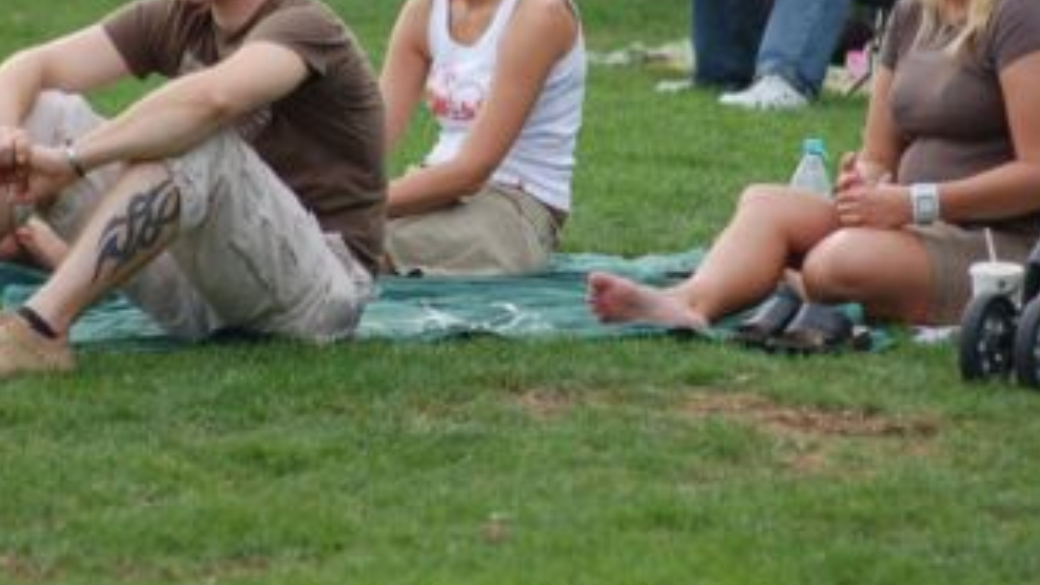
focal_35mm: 367
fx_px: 10120
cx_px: 529
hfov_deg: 5.9
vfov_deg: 3.3
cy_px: 120
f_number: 4.8
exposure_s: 1/500
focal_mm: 170
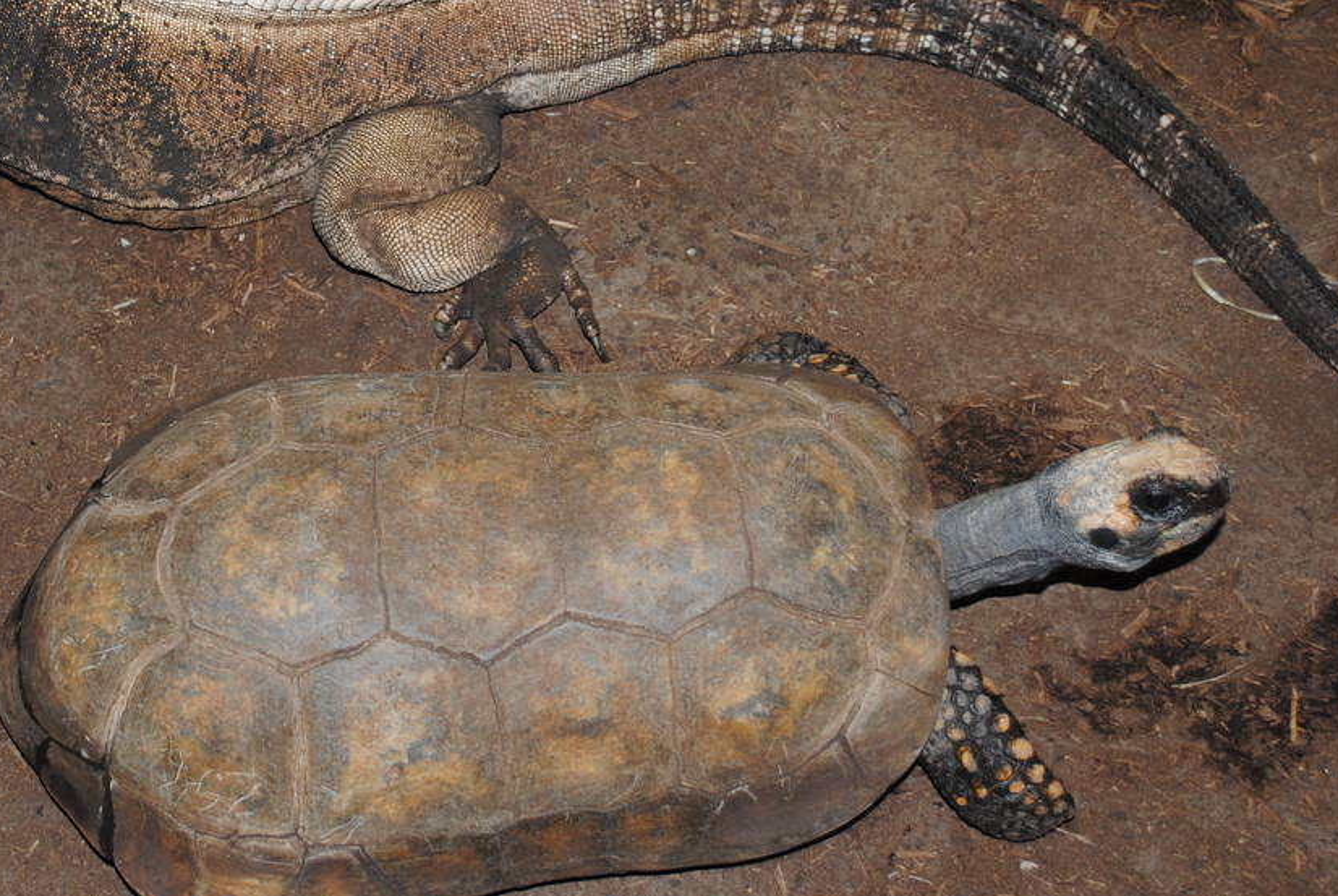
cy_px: 258
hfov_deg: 21.8
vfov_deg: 14.7
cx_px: 398
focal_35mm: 93
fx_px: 3461
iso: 200
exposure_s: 1/60
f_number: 4.8
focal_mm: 32
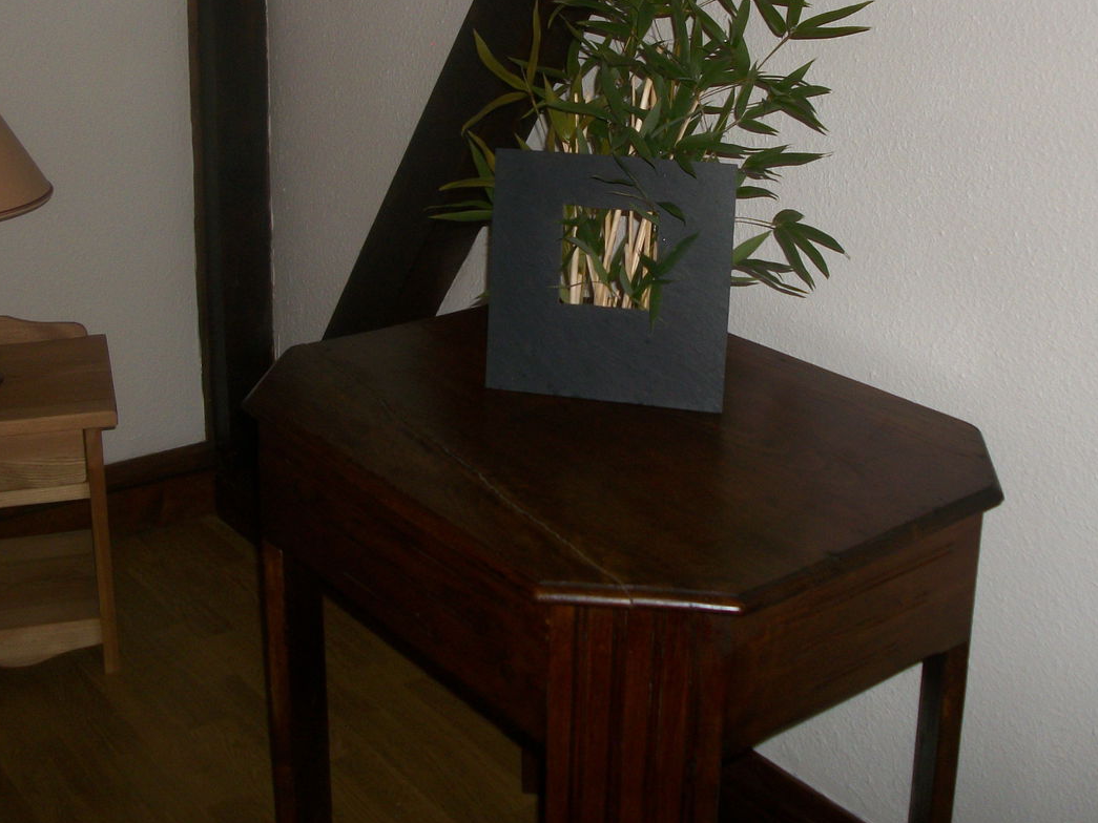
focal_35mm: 49
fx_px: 1554
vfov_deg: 29.4
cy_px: 247
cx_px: 562
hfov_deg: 38.9
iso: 80
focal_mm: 5.7
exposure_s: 1/60
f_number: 2.9
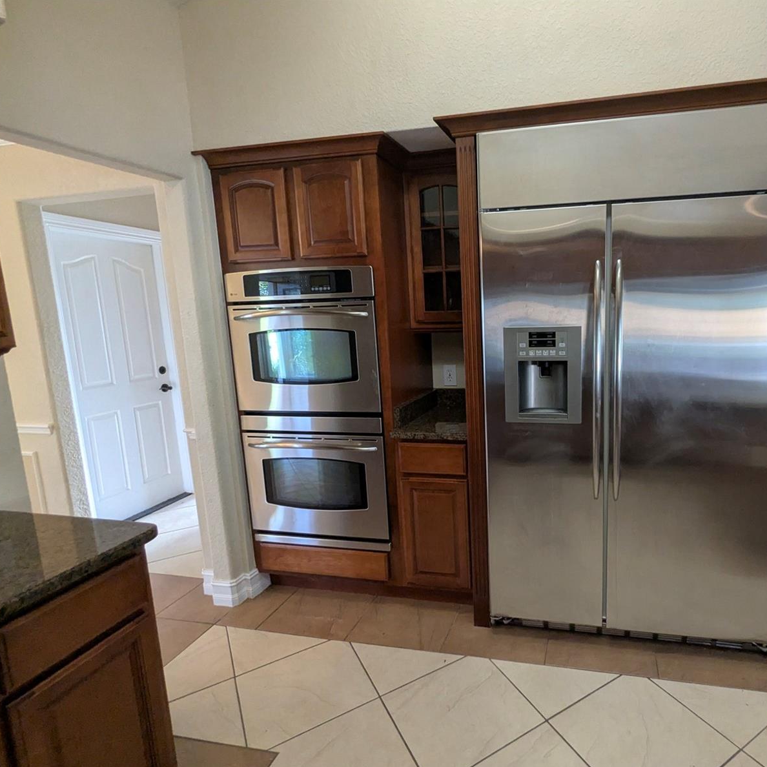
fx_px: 476
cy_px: 386
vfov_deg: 77.7
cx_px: 495
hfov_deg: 75.8
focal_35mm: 19
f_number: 2.2
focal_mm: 2.35
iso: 402
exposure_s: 1/120
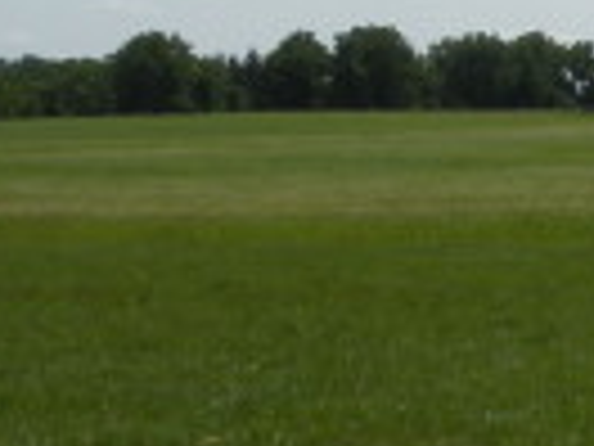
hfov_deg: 12.8
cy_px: -5
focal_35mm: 129
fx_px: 2214
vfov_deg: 11.4
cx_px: 1282
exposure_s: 1/340
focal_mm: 4.7
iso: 64
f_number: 8
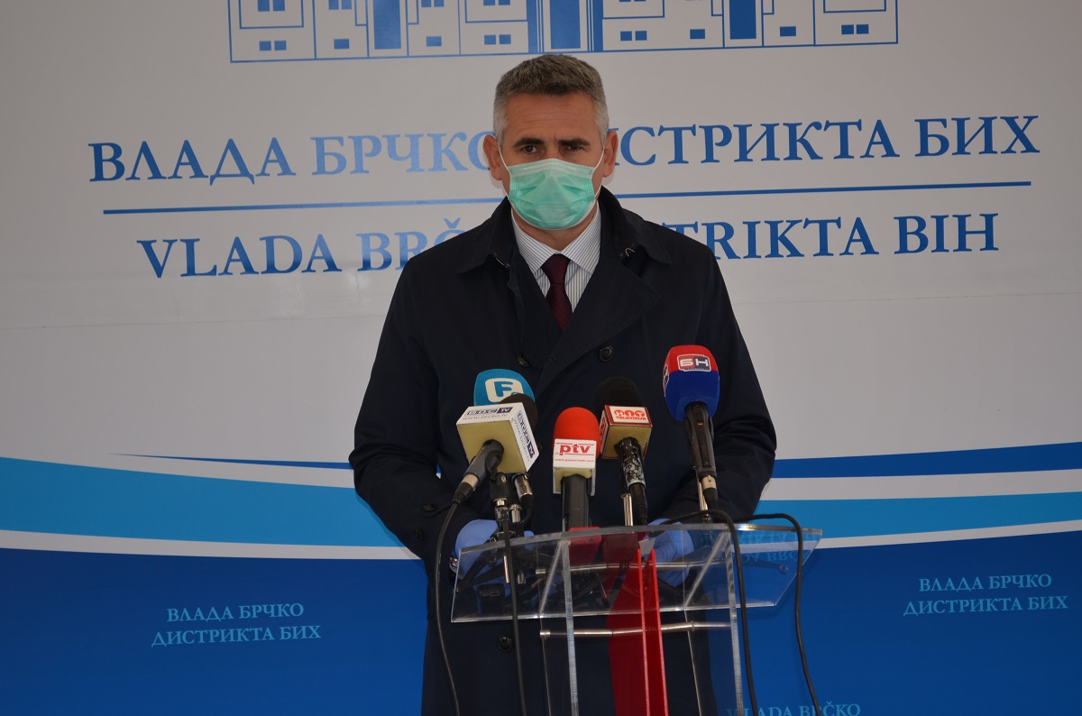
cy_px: 358
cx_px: 541
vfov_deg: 16.5
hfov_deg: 24.7
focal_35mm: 82
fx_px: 2474
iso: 250
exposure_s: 1/125
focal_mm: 55
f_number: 5.6
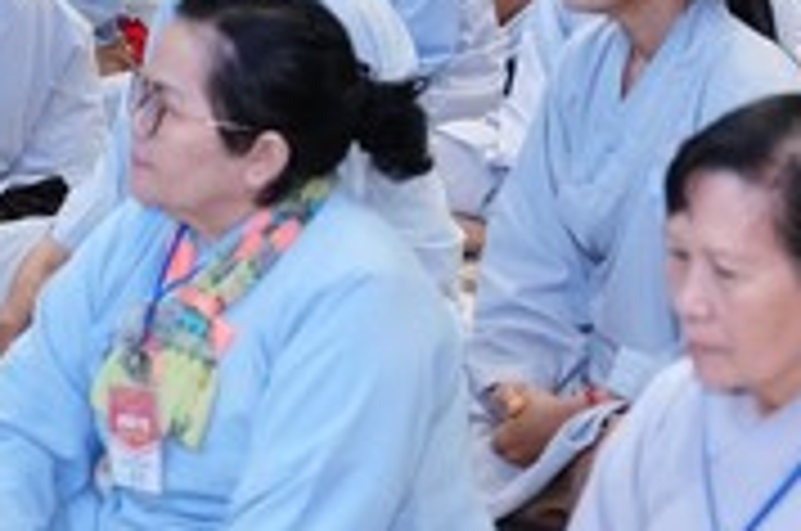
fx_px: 2843
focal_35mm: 128
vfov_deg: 10.7
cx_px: 1156
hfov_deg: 15.0
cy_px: 155
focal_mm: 35
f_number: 2.5
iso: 2500
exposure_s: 1/160
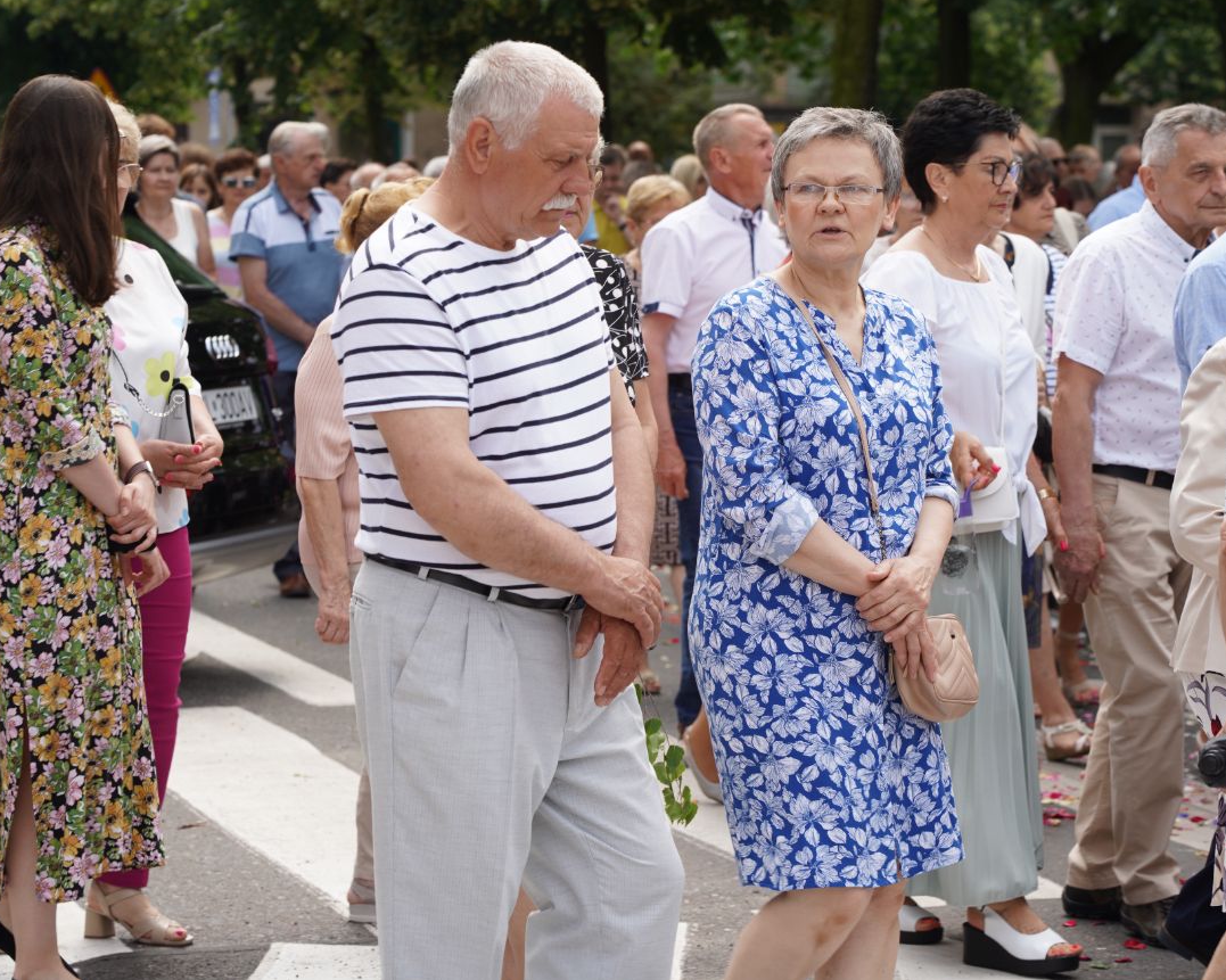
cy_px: 488
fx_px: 4317
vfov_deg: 13.0
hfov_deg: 16.2
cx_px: 617
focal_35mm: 119
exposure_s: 1/125
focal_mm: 105
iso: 100
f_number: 7.1
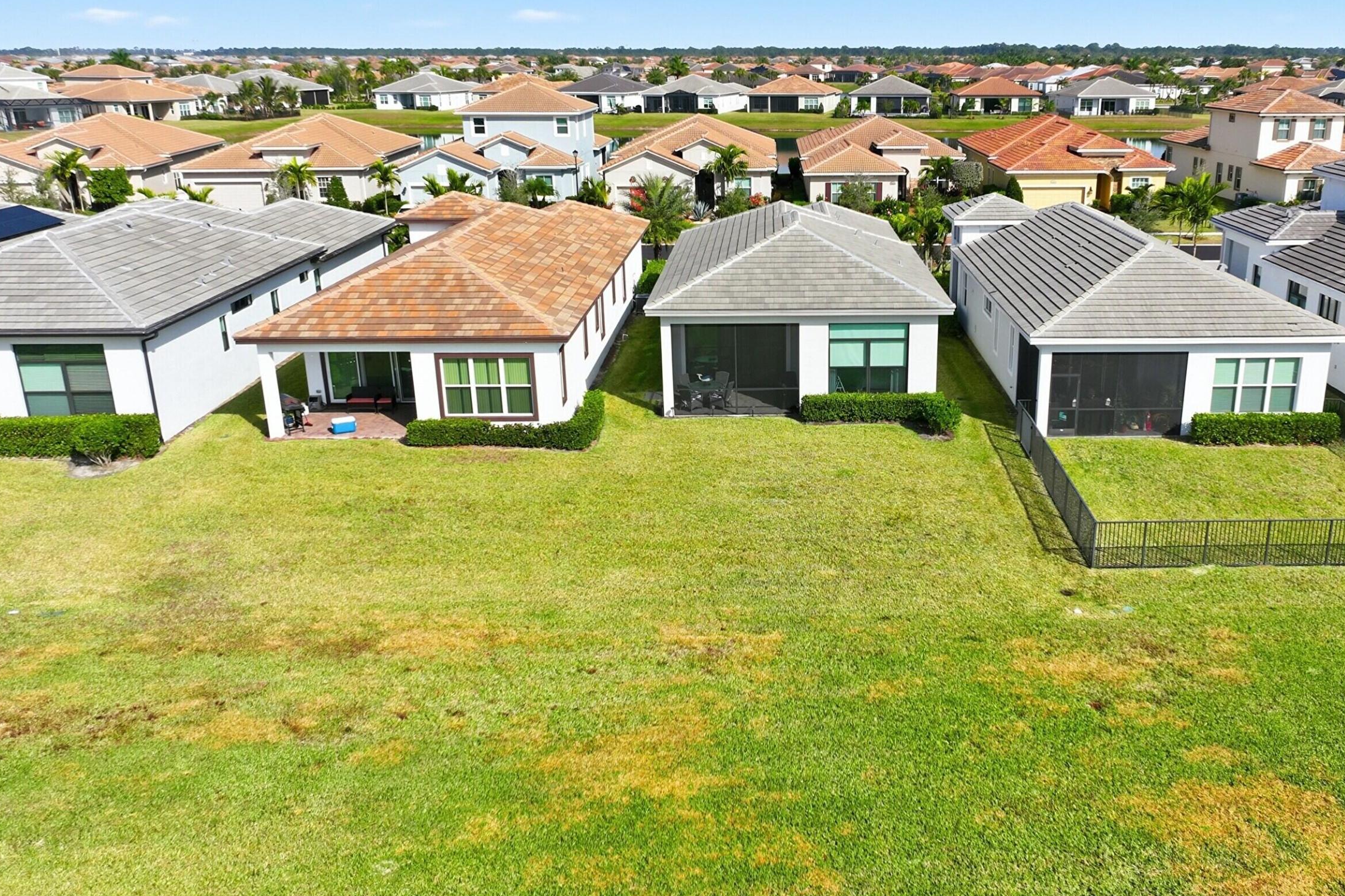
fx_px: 1195
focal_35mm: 32
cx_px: 807
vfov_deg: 41.1
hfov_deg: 58.3
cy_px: 459
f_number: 2.8
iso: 100
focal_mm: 12.3
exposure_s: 1/2000
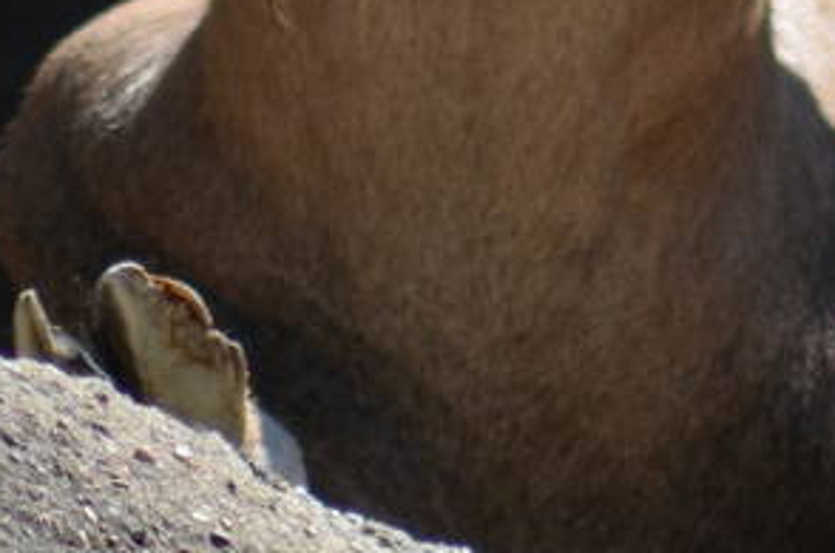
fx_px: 56756
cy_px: -326
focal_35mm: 2451
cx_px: 1102
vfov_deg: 0.6
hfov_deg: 0.8
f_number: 5.6
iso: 400
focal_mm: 300
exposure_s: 1/1600
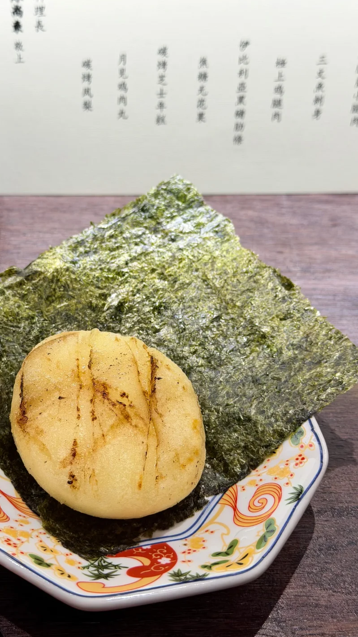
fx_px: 895
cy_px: 321
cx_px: 134
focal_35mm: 53
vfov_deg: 39.2
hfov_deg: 22.6
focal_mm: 6.76
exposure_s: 1/100
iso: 50
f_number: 1.78
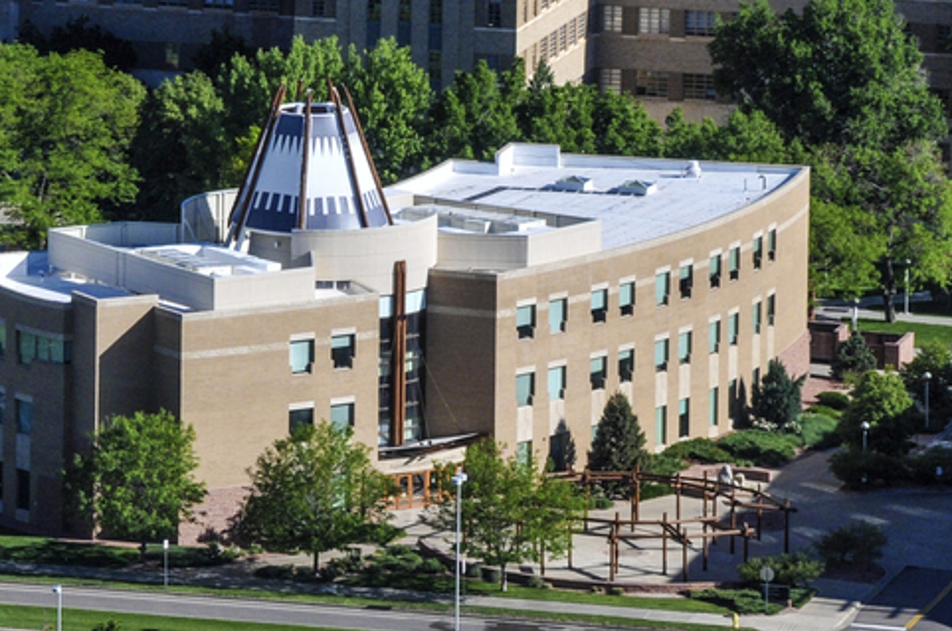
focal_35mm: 339
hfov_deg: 6.1
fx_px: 8958
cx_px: -95
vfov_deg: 4.0
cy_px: -101
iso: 500
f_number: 9
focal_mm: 85
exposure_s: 1/640
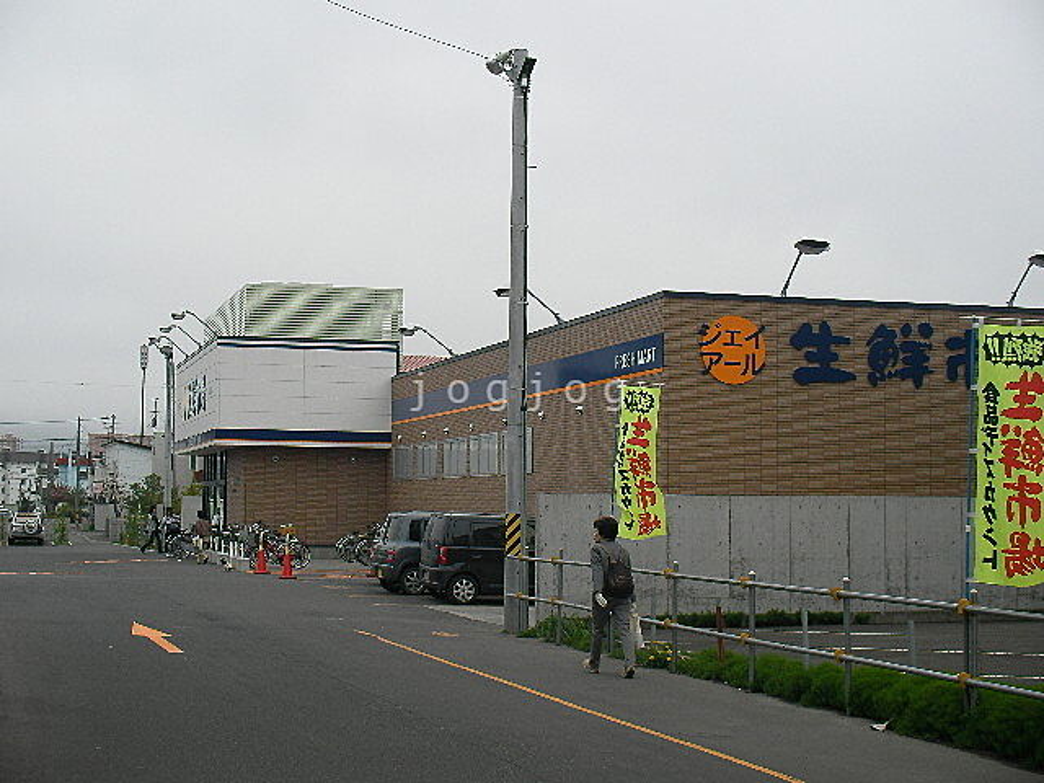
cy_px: 392
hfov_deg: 31.2
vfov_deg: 23.7
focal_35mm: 62
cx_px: 522
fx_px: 1870
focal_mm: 10.3
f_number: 3.6
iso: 50
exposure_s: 1/413
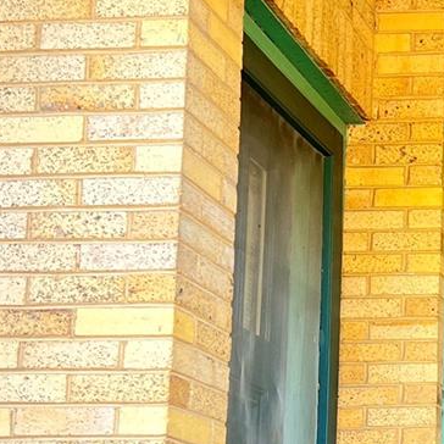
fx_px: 1408
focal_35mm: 97
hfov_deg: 16.5
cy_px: 400
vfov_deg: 17.7
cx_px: 651
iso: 80
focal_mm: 5.7
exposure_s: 1/121
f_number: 1.5
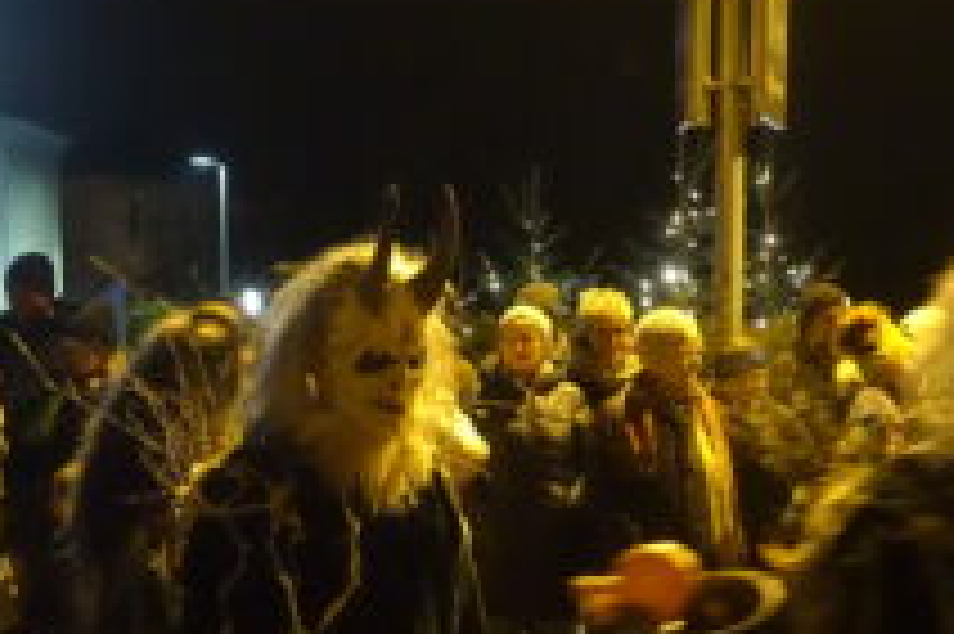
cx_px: 486
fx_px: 2515
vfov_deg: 14.3
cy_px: 544
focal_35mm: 95
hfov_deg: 21.5
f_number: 3.5
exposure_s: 1/25
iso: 6400
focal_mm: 15.52
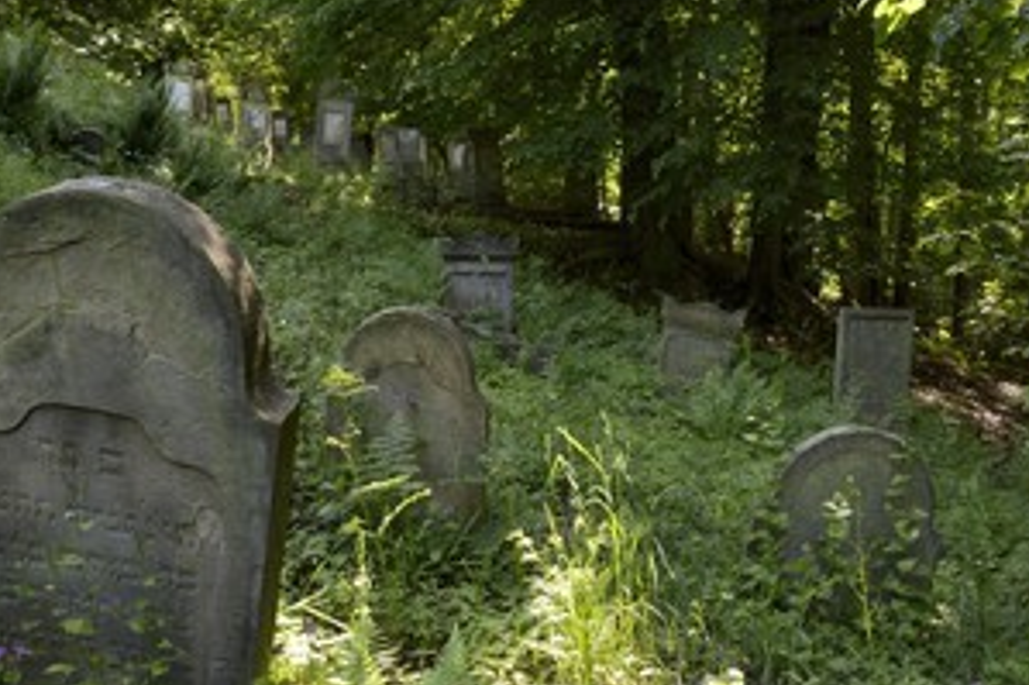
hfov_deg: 43.5
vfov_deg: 29.6
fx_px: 1285
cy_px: 461
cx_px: 427
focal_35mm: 45
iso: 800
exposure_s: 1/60
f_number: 13
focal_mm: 32
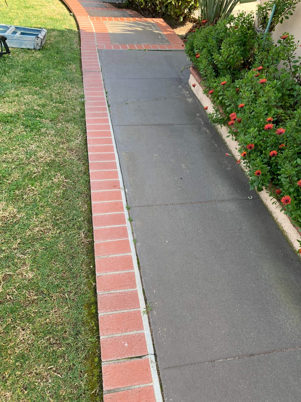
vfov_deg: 67.3
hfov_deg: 53.1
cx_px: 150
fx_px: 301
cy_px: 201
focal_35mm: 26
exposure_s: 1/232
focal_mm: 4.25
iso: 25
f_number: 1.8
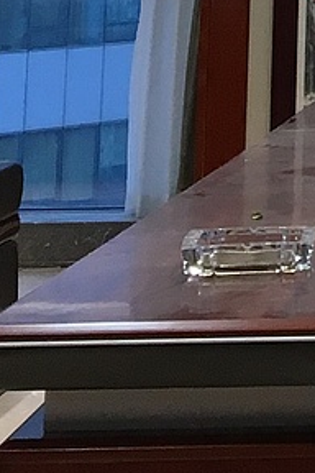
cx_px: 692
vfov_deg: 10.3
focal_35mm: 179
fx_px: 2349
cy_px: -558
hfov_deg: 7.3
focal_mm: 4.15
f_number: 2.2
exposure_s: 1/33
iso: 32
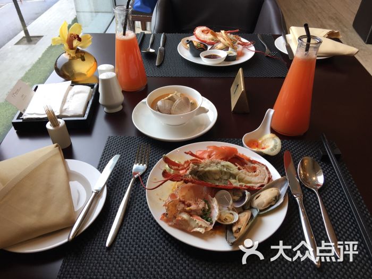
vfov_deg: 48.2
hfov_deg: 61.7
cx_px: 186
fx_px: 312
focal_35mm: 29
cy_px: 140
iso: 25
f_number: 2.2
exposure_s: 1/50
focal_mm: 4.15
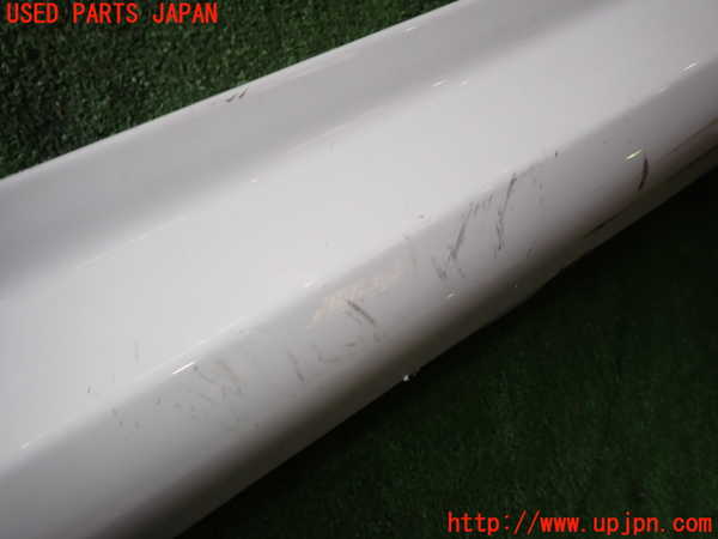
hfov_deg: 69.4
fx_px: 519
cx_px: 359
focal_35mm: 25
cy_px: 270
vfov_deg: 54.9
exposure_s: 1/30
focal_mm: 4.5
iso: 100
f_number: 5.6
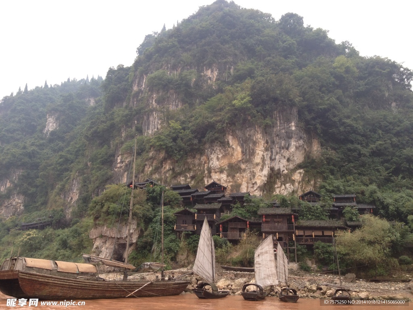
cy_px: 155
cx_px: 206
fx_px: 418
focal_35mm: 35
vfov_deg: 40.7
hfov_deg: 52.6
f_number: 2.4
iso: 64
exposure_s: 1/155
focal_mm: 4.28
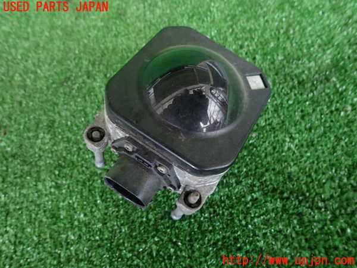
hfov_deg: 69.4
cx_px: 178
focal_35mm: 25
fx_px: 258
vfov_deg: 54.9
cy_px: 134
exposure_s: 1/30
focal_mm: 4.5
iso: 200
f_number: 2
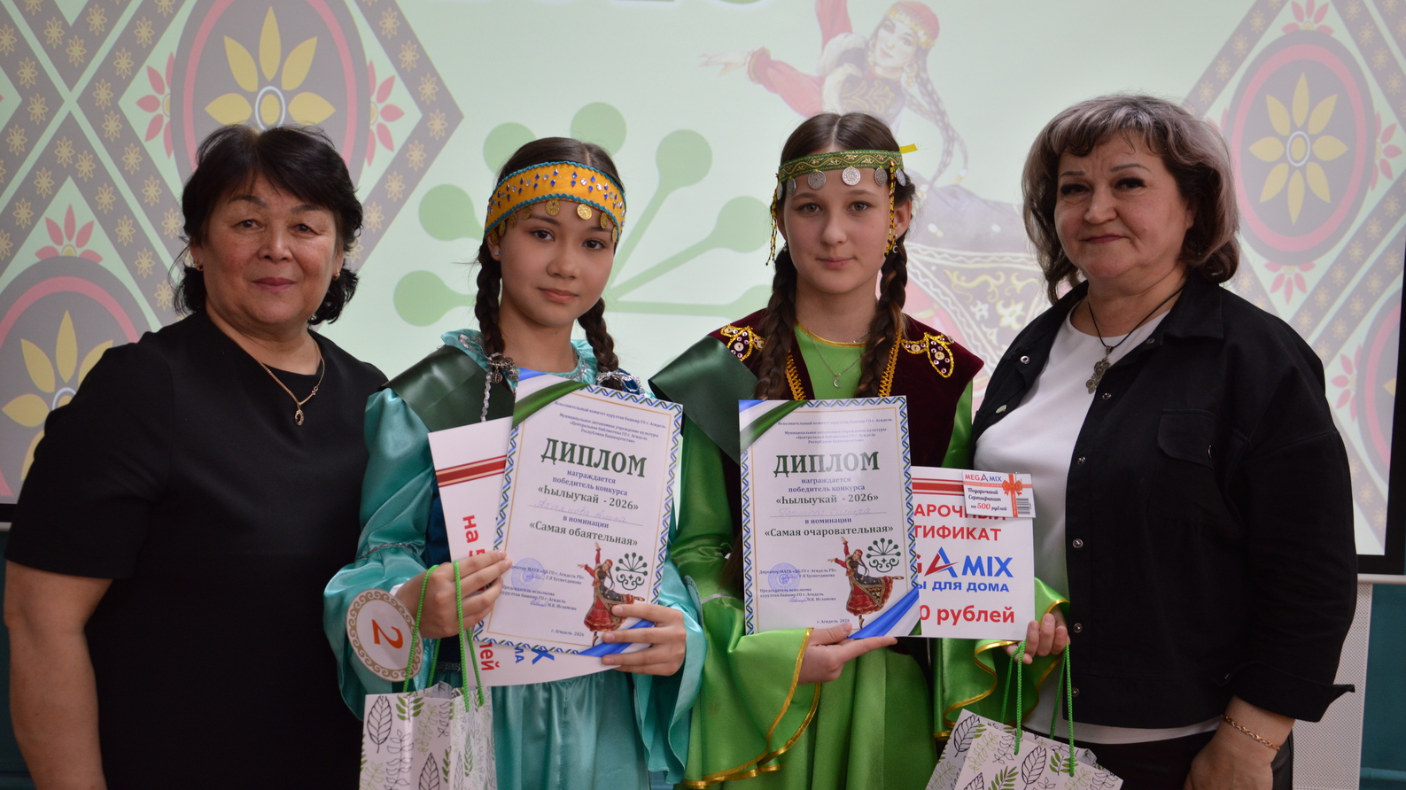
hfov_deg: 52.8
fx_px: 1416
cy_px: 336
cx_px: 704
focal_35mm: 38
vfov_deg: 31.1
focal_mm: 24
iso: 400
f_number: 4.5
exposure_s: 1/80
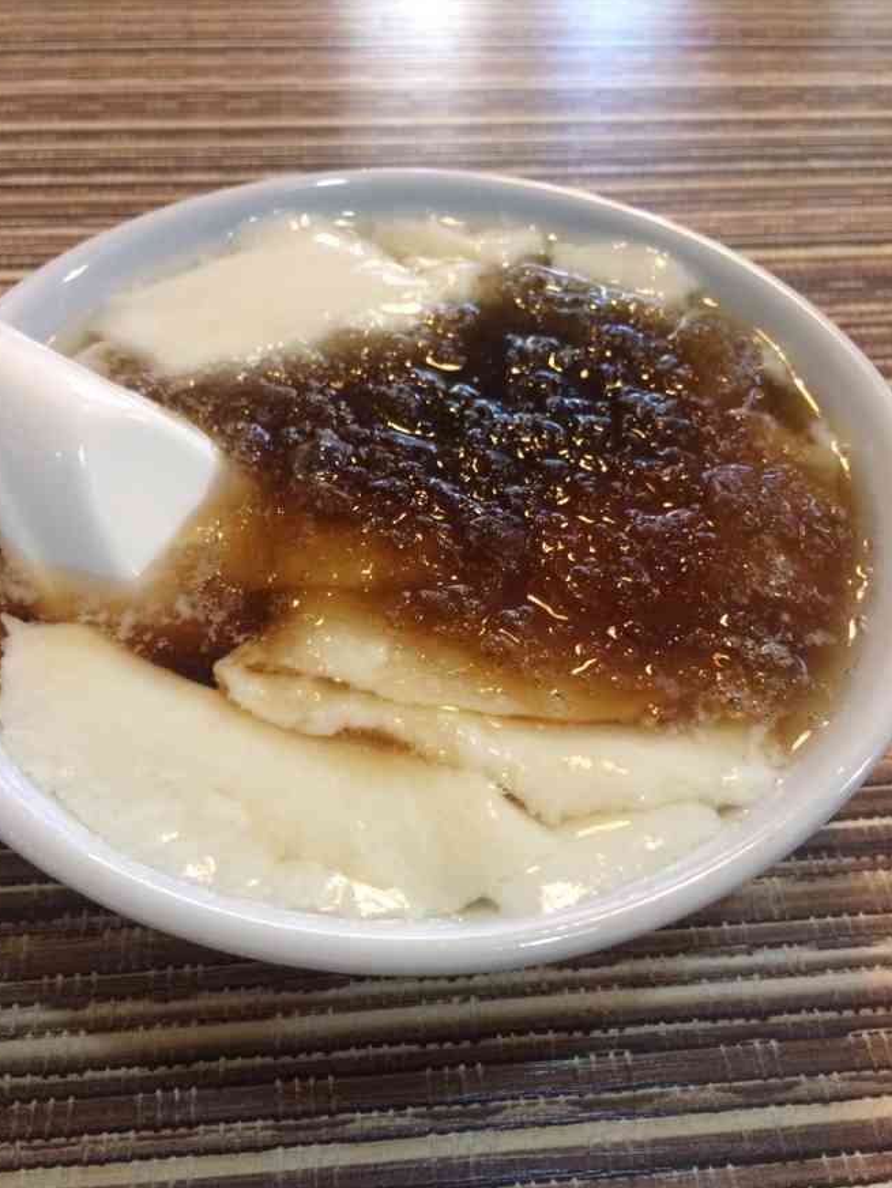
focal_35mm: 31
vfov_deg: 58.3
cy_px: 628
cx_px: 434
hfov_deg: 45.4
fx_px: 1065
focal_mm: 4.15
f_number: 2.2
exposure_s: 1/33
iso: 250
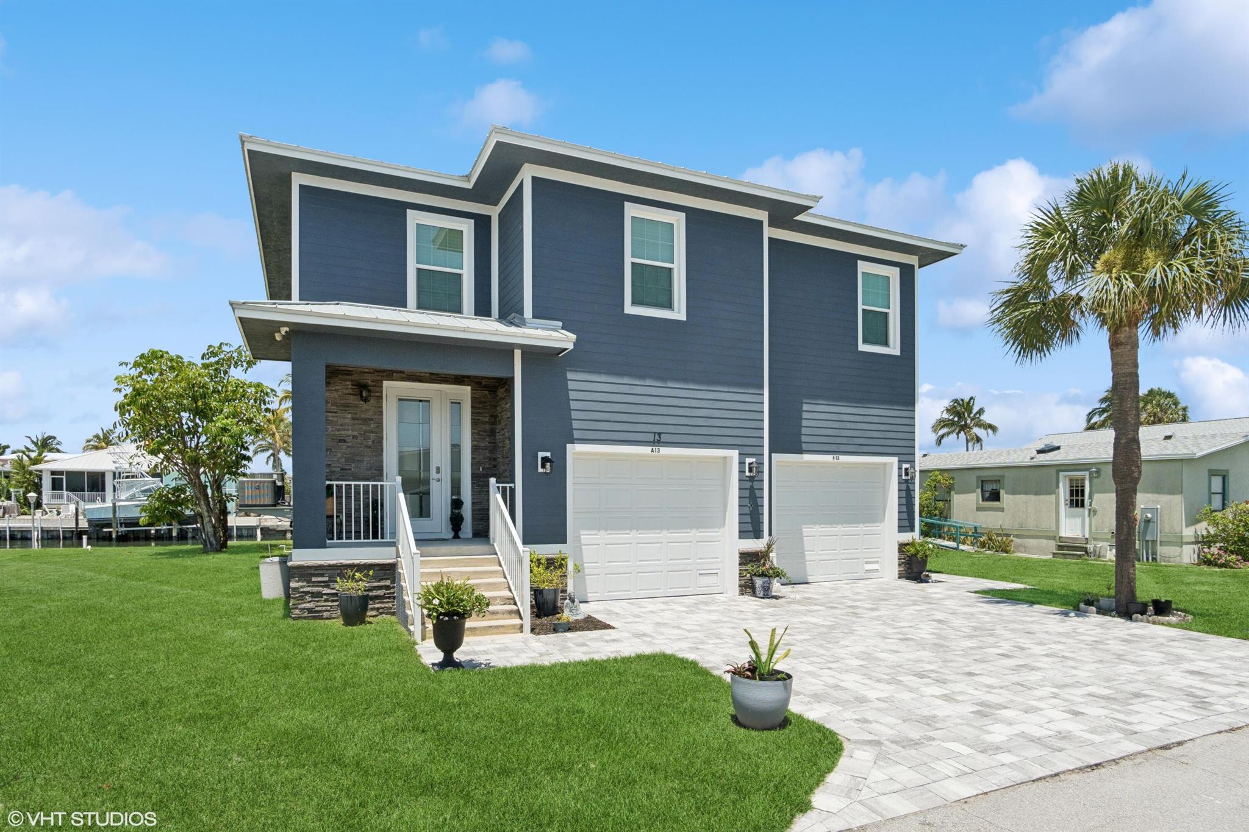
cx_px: 624
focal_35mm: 18
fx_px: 624
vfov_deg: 67.4
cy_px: 416
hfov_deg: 90.0
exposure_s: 1/800
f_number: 9
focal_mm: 12
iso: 200
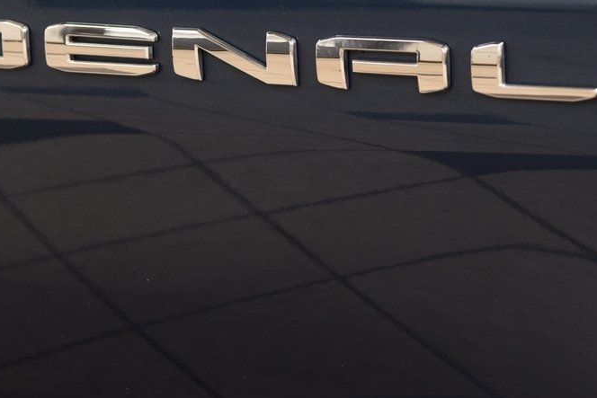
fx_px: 2687
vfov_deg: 8.5
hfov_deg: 12.7
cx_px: 291
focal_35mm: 162
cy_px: 98
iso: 1600
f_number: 5.6
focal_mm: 70
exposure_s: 1/30
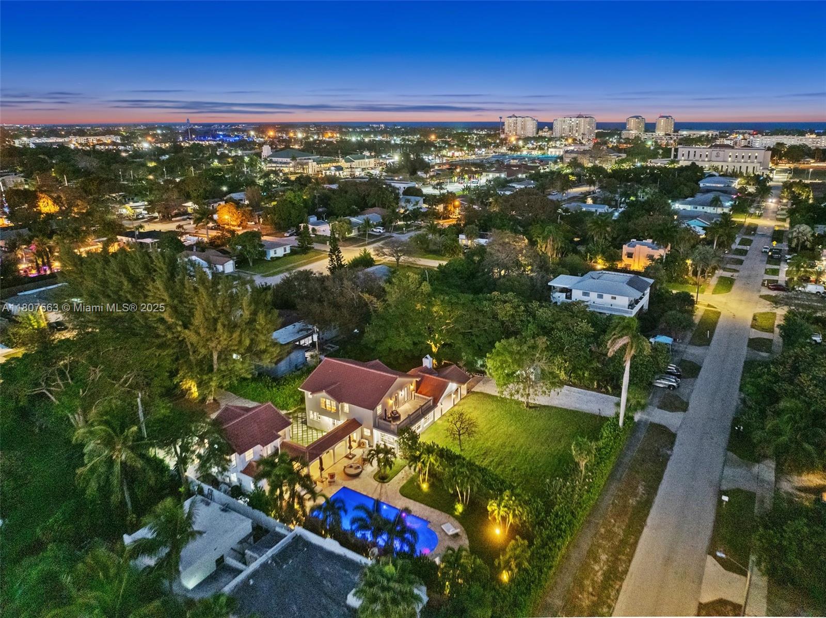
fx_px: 572
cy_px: 309
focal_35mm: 24
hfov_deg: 71.6
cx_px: 413
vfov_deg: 56.7
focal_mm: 12.29
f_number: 2.8
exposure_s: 1/5
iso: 3320
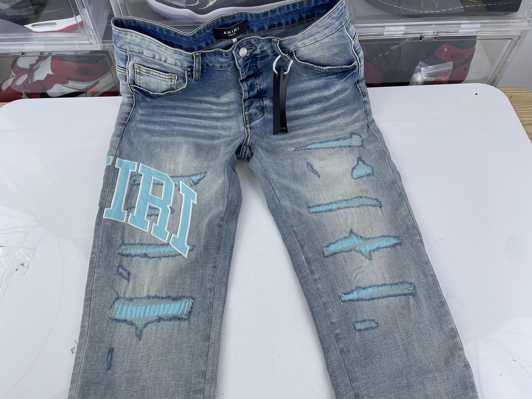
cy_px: 205
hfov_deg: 65.3
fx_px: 415
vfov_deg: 51.3
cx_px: 260
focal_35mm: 27
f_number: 1.6
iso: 32
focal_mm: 4.2
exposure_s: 1/325
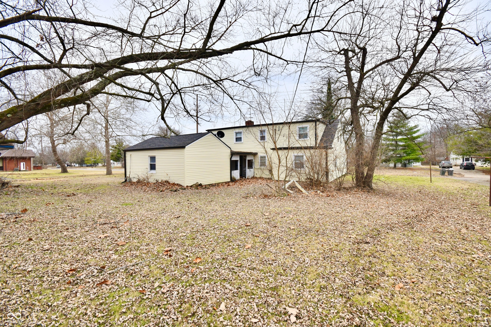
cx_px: 246
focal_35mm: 15
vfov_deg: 77.3
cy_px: 164
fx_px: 204
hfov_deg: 100.4
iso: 640
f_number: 8
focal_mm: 10
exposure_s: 1/250
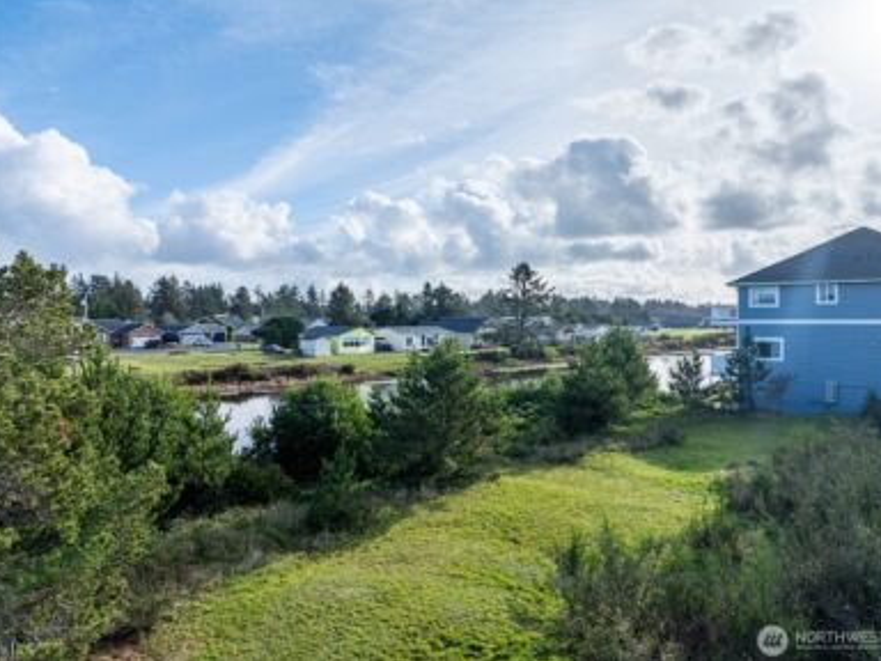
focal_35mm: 25
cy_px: 320
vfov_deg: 54.9
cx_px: 445
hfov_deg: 69.4
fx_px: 636
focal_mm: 12.29
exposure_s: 1/8000
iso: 170
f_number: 3.2
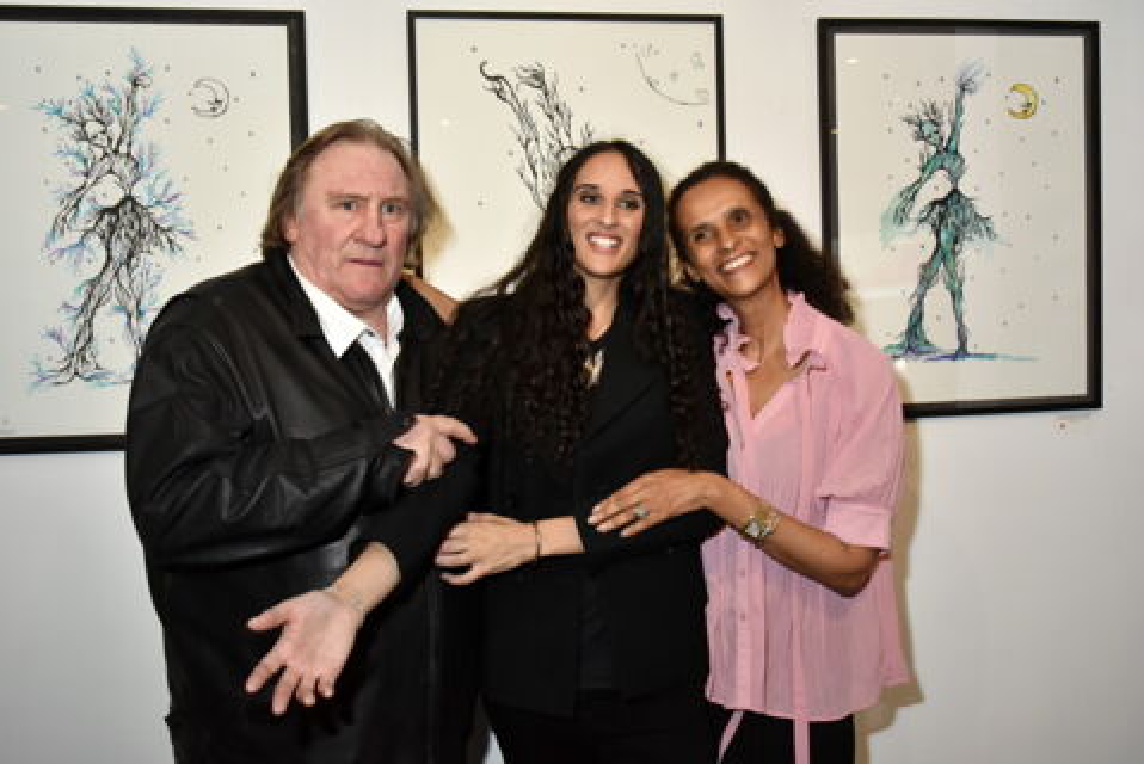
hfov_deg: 55.8
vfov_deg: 38.9
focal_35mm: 34
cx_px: 572
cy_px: 382
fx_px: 1081
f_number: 14
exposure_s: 1/60
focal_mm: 34
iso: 2500
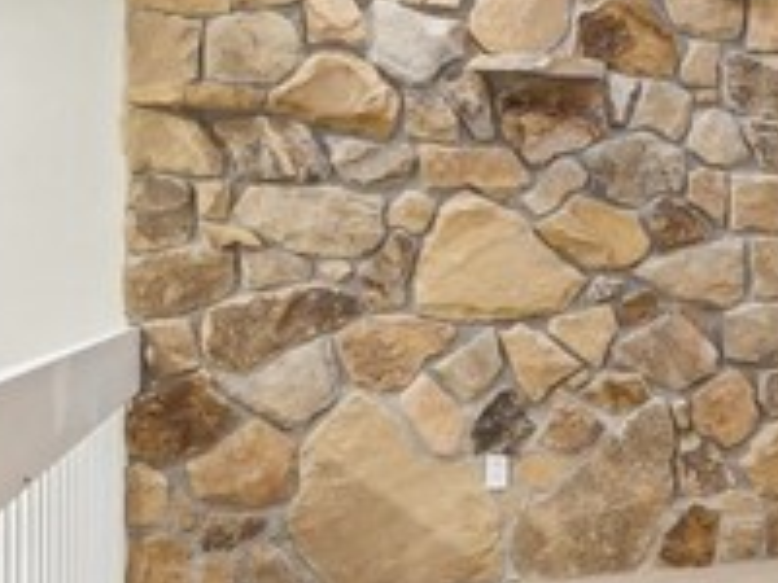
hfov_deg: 23.7
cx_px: 994
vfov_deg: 20.2
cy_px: 257
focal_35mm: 73
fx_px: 1641
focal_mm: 14
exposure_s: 1/2.5
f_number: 11
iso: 50
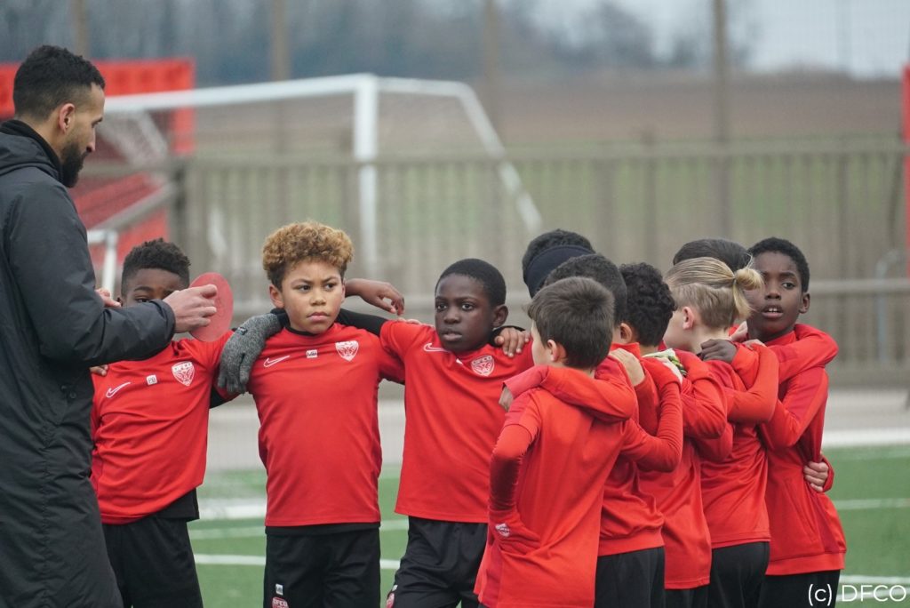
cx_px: 455
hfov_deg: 3.9
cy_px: 304
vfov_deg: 2.6
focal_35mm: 525
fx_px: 13278
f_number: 6.3
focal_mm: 350
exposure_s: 1/2000
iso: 2500
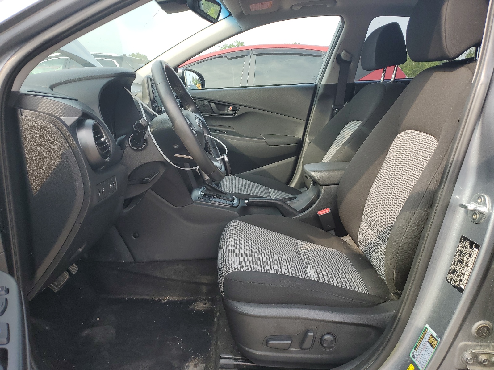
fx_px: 371
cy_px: 185
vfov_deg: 53.1
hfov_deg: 67.3
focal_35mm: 26
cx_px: 247
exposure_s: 1/435
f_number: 1.5
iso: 50
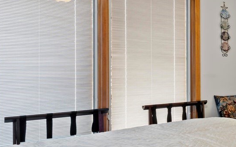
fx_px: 296
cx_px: 303
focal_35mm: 46
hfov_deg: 33.0
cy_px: 71
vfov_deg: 28.0
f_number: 9
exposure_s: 1/1.25
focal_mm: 16
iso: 250
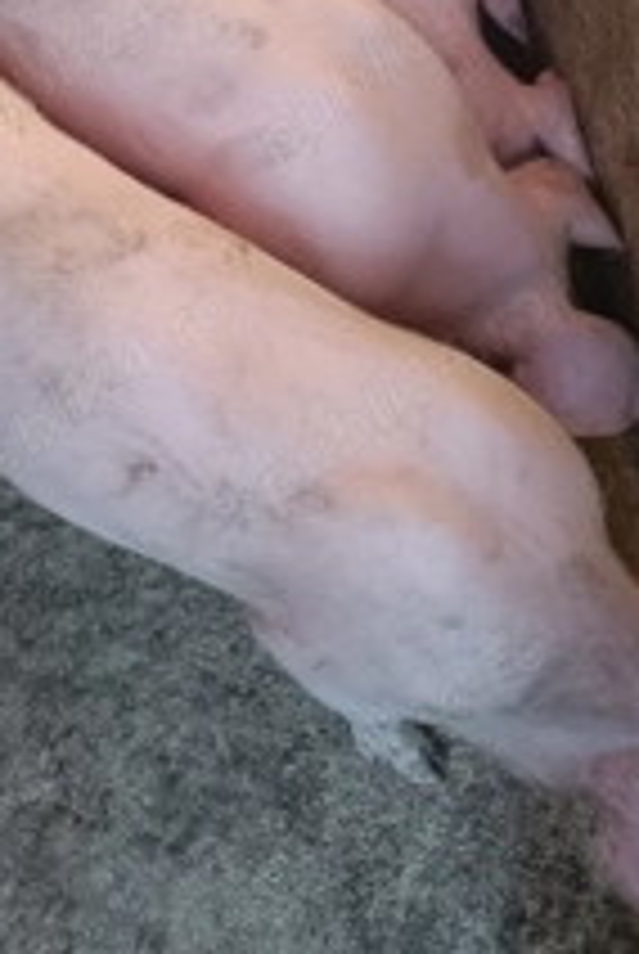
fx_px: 1247
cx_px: 243
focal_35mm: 47
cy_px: 126
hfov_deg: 28.6
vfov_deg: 39.3
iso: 315
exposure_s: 1/100
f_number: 1.65
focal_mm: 6.14
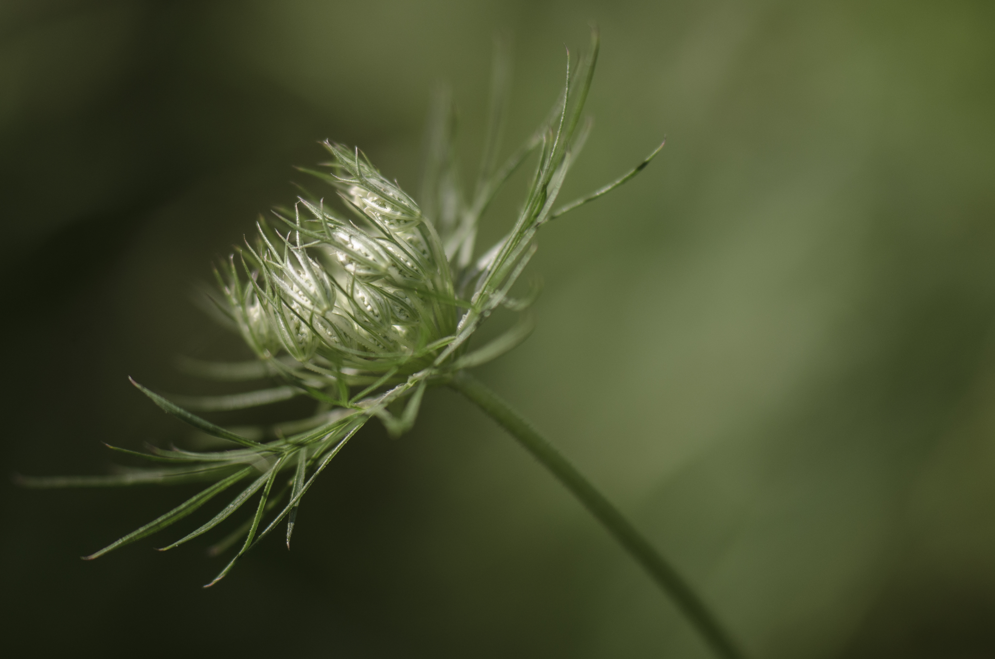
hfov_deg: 13.1
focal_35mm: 158
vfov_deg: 8.7
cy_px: 330
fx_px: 4344
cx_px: 498
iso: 500
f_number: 3.2
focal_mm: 105
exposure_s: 1/2000
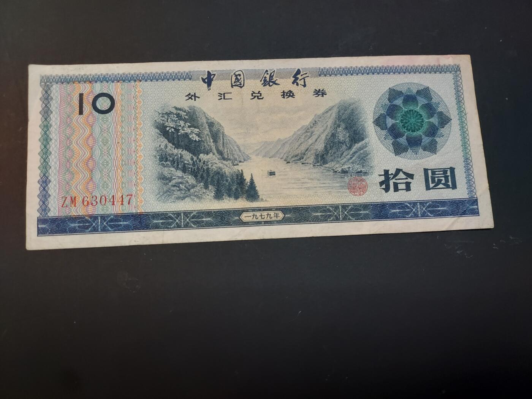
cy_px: 200
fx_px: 369
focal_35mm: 24
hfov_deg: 71.6
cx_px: 266
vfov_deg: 56.8
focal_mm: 4.6
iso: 125
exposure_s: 1/50
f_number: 1.8
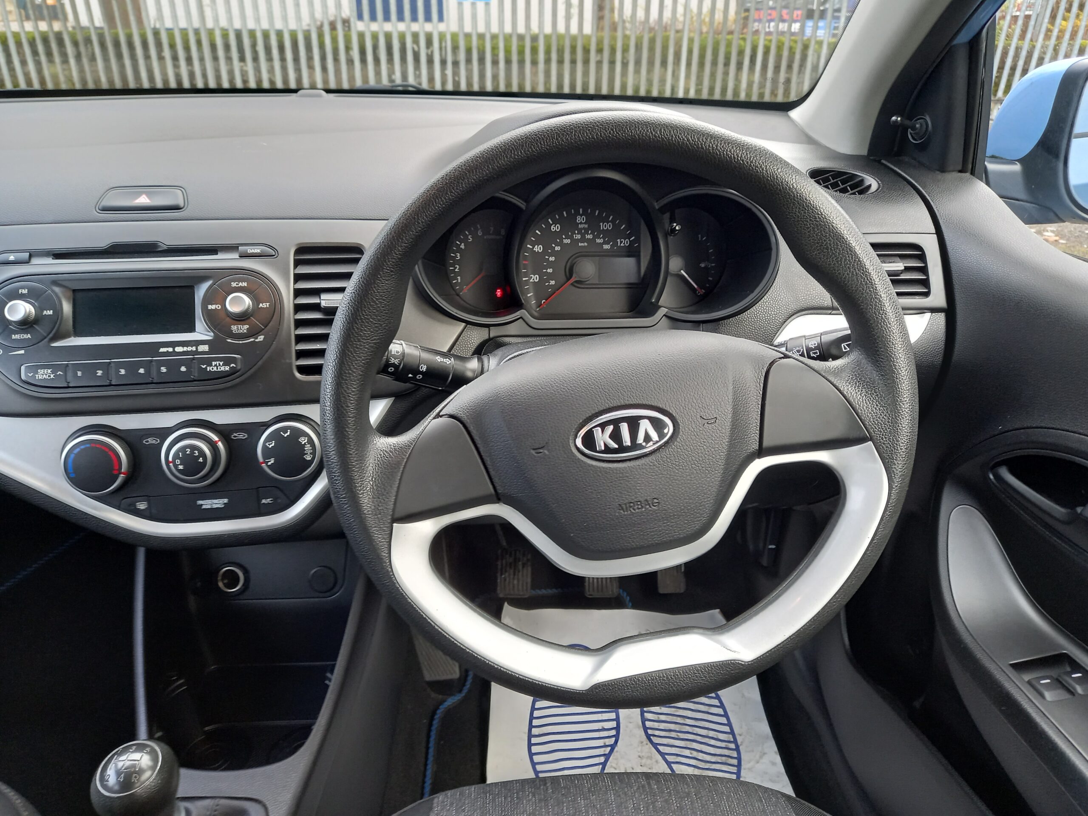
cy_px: 408
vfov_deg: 54.9
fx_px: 786
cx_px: 544
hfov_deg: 69.4
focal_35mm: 25
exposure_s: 1/40
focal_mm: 4.6
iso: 200
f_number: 2
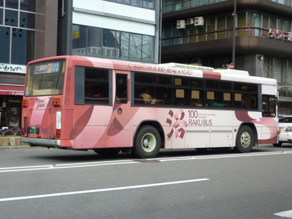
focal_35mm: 59
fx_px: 498
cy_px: 110
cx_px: 146
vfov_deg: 24.8
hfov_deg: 32.7
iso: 80
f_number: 3.9
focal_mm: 9.7
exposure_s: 1/200
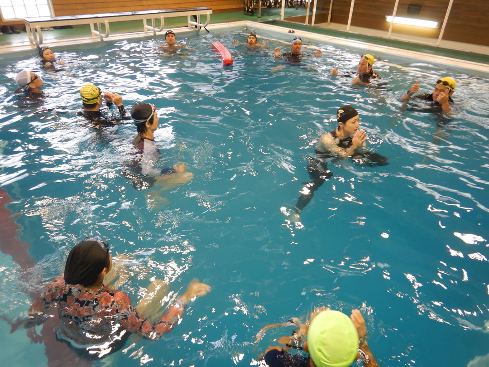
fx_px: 339
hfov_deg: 71.6
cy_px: 184
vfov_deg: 56.8
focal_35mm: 24
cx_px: 244
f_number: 2.8
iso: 180
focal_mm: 4.3
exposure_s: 1/30
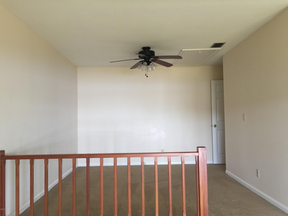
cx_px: 144
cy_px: 108
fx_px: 241
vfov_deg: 48.2
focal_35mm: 29
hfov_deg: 61.7
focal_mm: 4.15
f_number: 2.2
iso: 40
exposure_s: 1/15
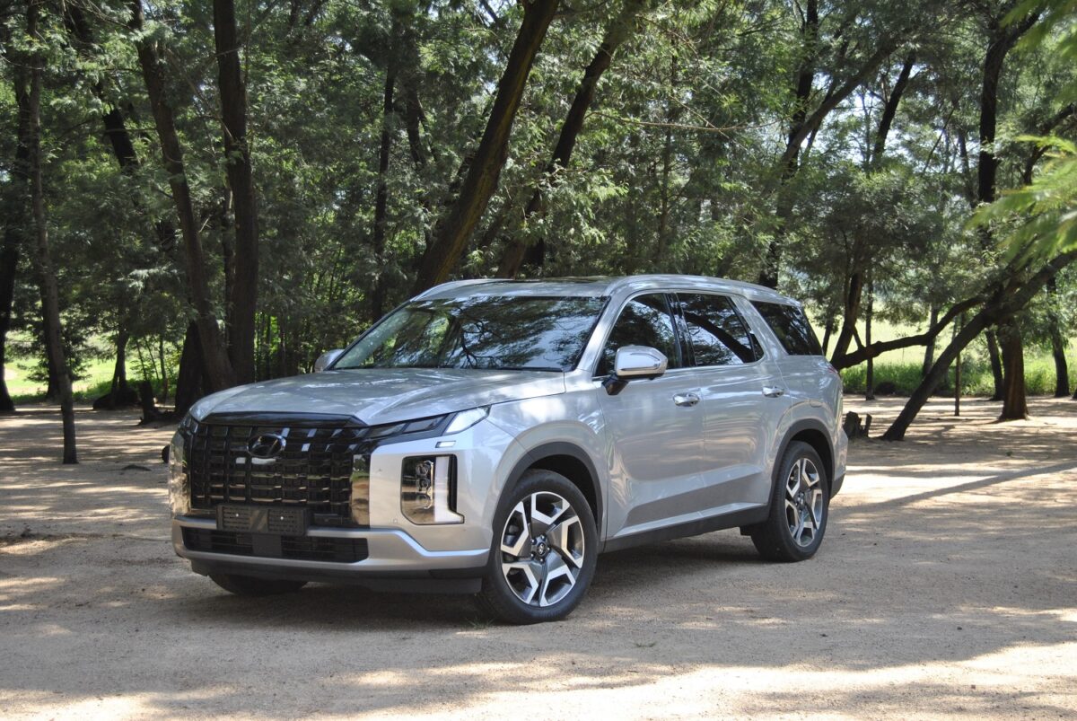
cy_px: 360
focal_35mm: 57
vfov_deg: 23.8
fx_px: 1707
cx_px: 538
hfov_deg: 35.0
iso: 450
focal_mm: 38
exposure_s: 1/500
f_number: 4.8
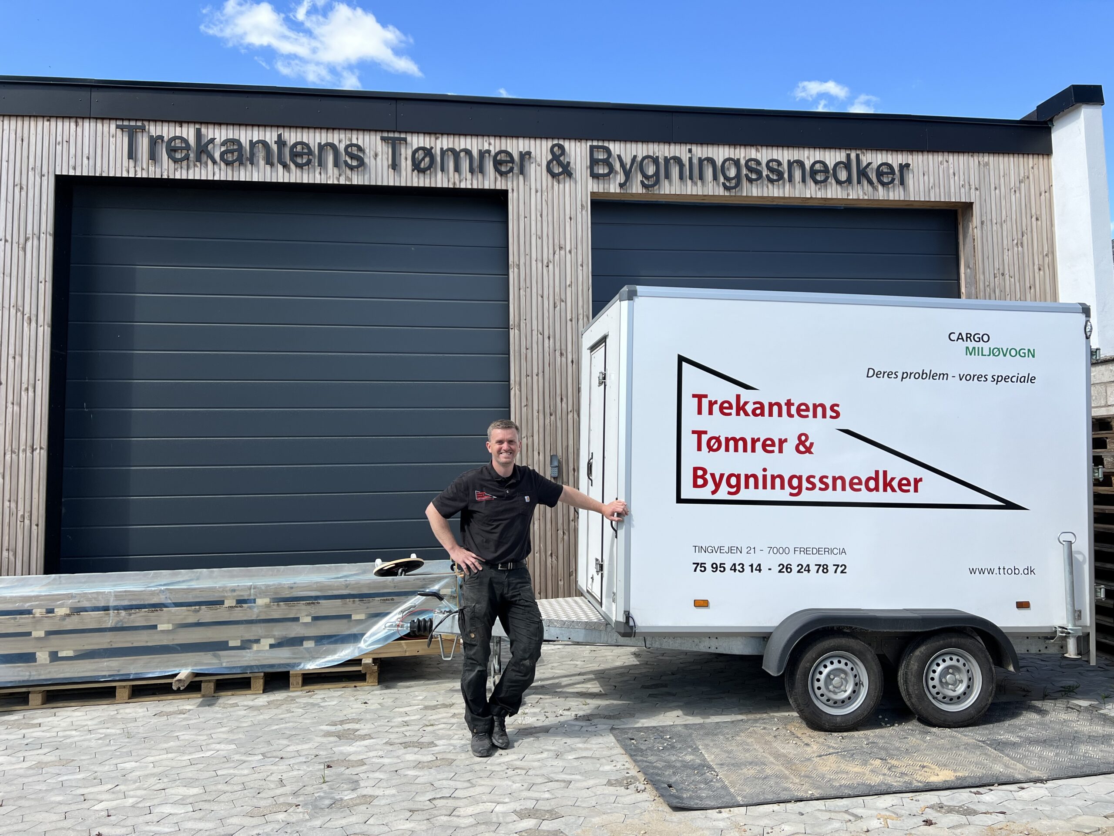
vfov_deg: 53.1
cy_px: 418
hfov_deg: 67.3
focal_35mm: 26
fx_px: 837
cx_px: 557
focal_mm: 5.7
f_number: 1.5
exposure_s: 1/2123
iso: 50
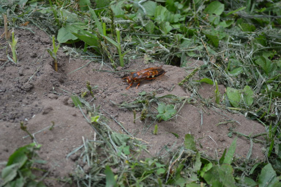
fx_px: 644
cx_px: 140
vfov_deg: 16.5
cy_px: 94
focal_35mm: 82
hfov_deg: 24.6
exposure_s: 1/125
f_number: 5.6
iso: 140
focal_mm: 55
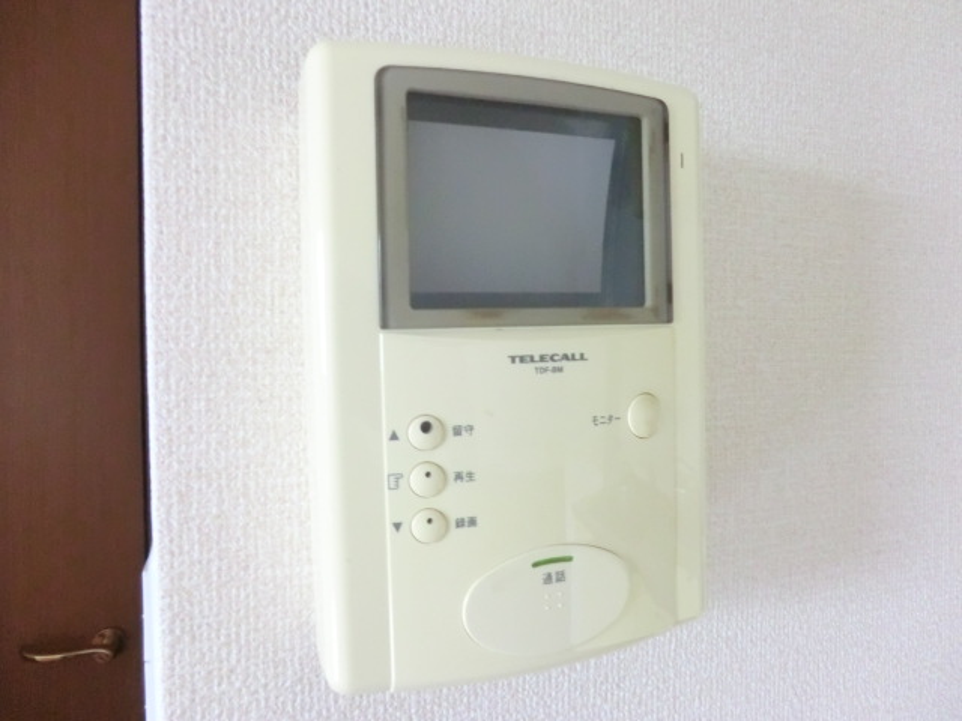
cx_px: 481
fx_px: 667
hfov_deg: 71.6
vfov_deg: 56.8
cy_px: 360
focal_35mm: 24
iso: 800
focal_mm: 4.3
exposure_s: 1/25
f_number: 3.2
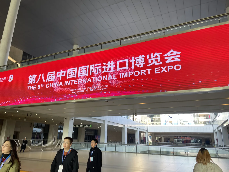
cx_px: 114
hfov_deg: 67.3
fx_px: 172
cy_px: 86
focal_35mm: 26
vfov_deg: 53.1
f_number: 1.6
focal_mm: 4.2
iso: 40
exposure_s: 1/119
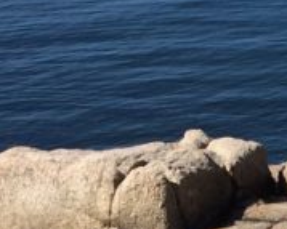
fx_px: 1375
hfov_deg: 10.4
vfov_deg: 8.9
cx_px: 665
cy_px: 484
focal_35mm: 162
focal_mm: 4.15
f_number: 2.2
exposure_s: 1/2564
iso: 32
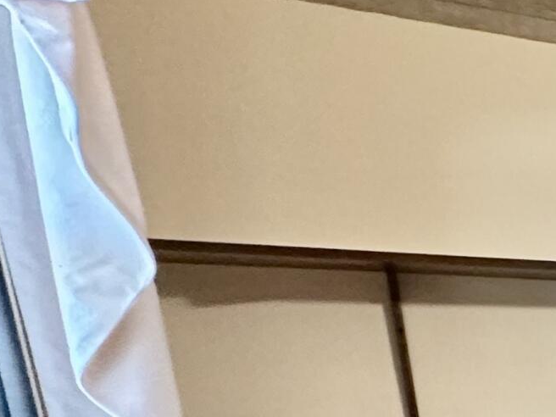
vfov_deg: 20.4
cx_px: 1226
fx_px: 1028
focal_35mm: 64
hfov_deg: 16.9
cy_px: 584
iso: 400
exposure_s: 1/60
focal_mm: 2.22
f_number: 2.2
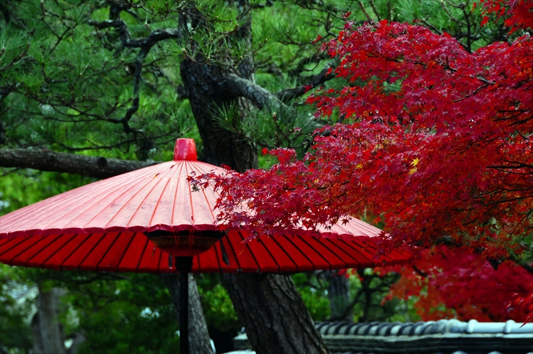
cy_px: 177
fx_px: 4435
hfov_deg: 6.9
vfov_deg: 4.6
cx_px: 266
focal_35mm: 300
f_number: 9
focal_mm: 200
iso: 1250
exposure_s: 1/320
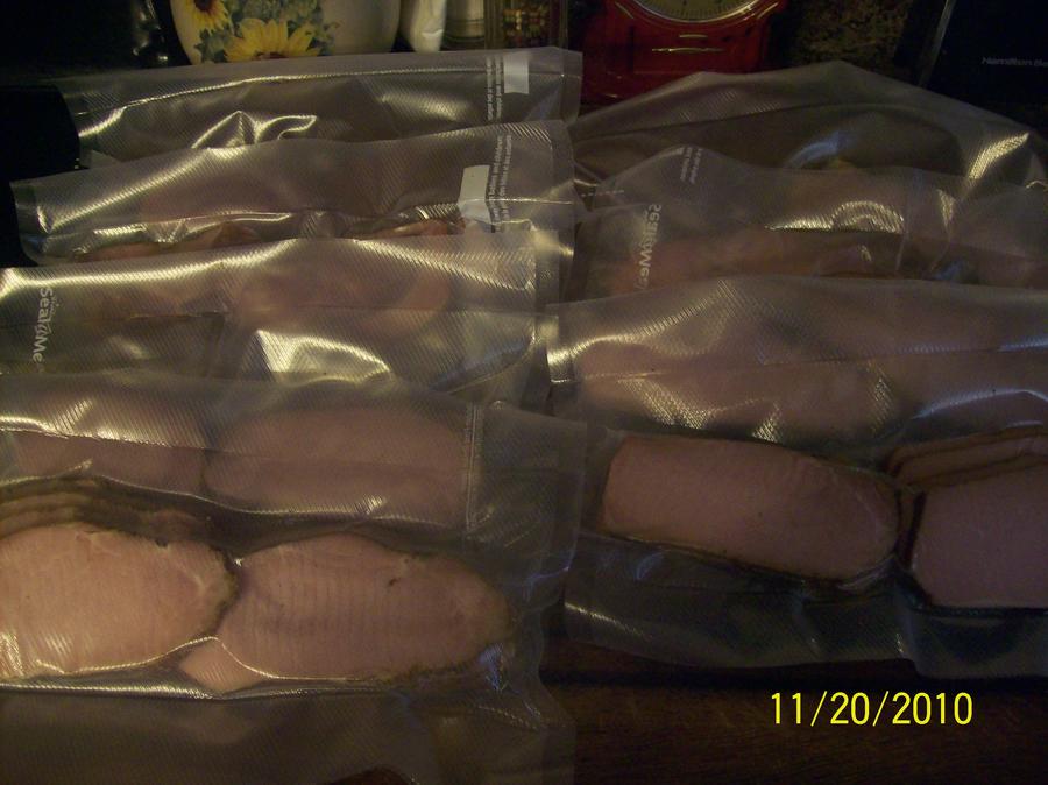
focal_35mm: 36
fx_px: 1089
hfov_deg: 51.4
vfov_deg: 39.6
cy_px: 392
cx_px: 524
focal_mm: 6
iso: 200
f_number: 2.7
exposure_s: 1/22.6
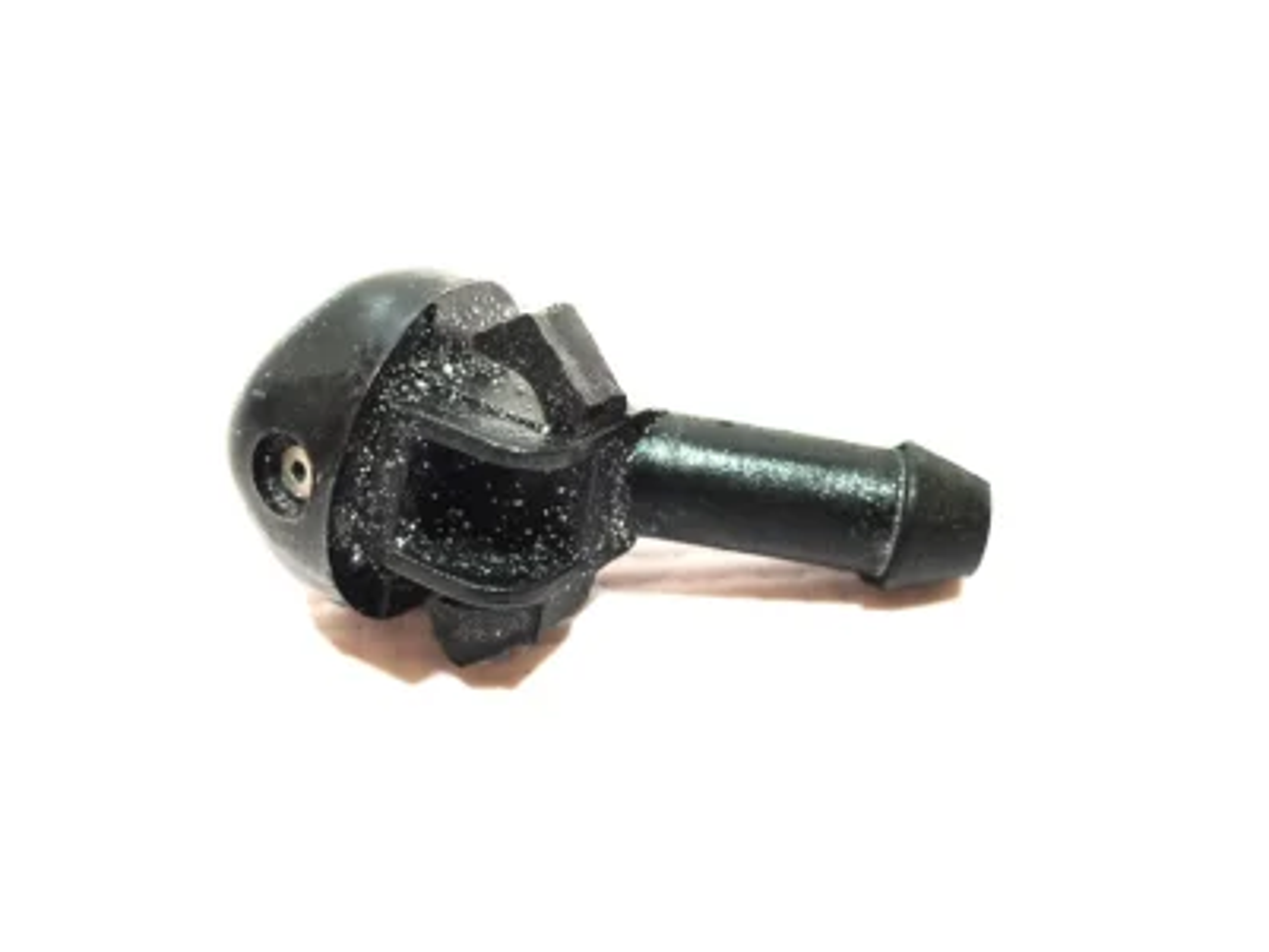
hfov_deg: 34.3
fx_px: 2054
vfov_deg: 26.1
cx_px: 649
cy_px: 443
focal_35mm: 56
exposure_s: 1/100
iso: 263
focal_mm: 4.75
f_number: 1.75
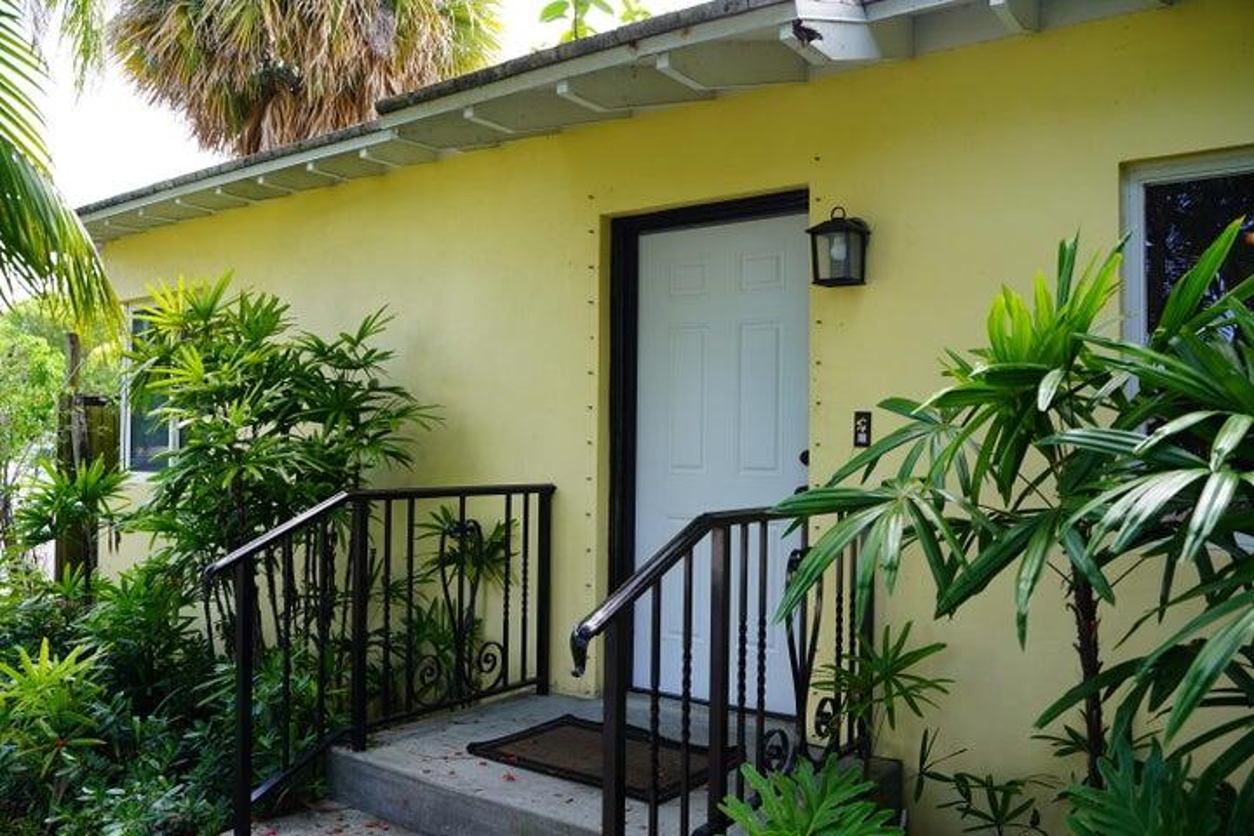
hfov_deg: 65.5
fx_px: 975
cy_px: 418
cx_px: 627
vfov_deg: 46.4
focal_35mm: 28
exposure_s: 1/60
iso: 100
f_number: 4.5
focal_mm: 28
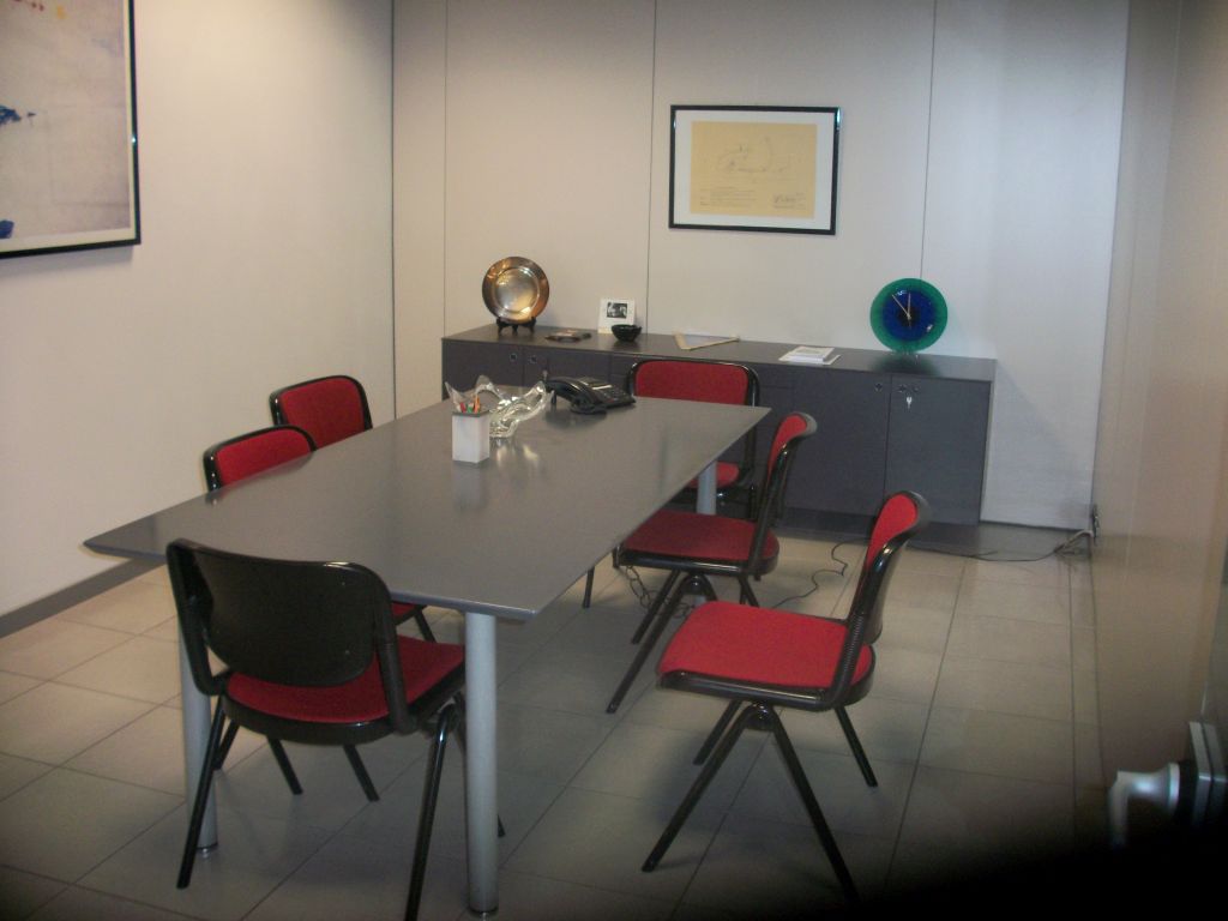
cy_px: 460
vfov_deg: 40.7
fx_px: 1242
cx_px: 614
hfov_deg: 52.6
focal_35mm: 35
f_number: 3.1
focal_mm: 6.3
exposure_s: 1/30
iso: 160
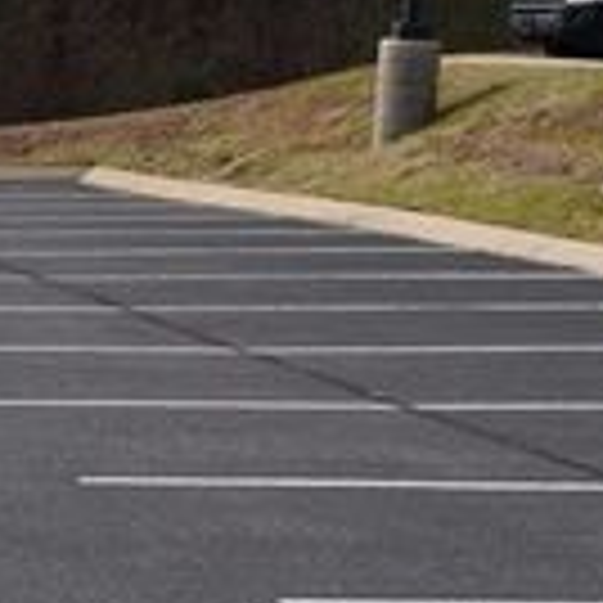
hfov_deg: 8.9
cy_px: 227
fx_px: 3607
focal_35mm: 183
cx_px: -698
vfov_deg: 9.6
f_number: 9
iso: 100
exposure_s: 1/320
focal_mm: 30
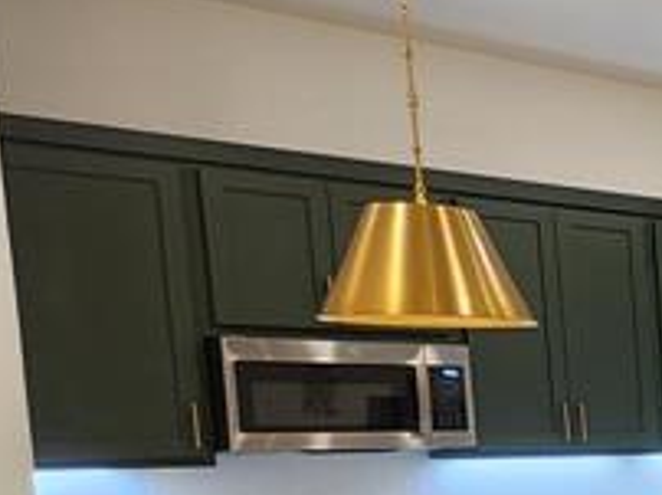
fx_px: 1261
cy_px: 564
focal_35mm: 66
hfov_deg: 15.9
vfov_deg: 21.0
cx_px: 1534
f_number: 2.2
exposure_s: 1/60
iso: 200
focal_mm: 2.2
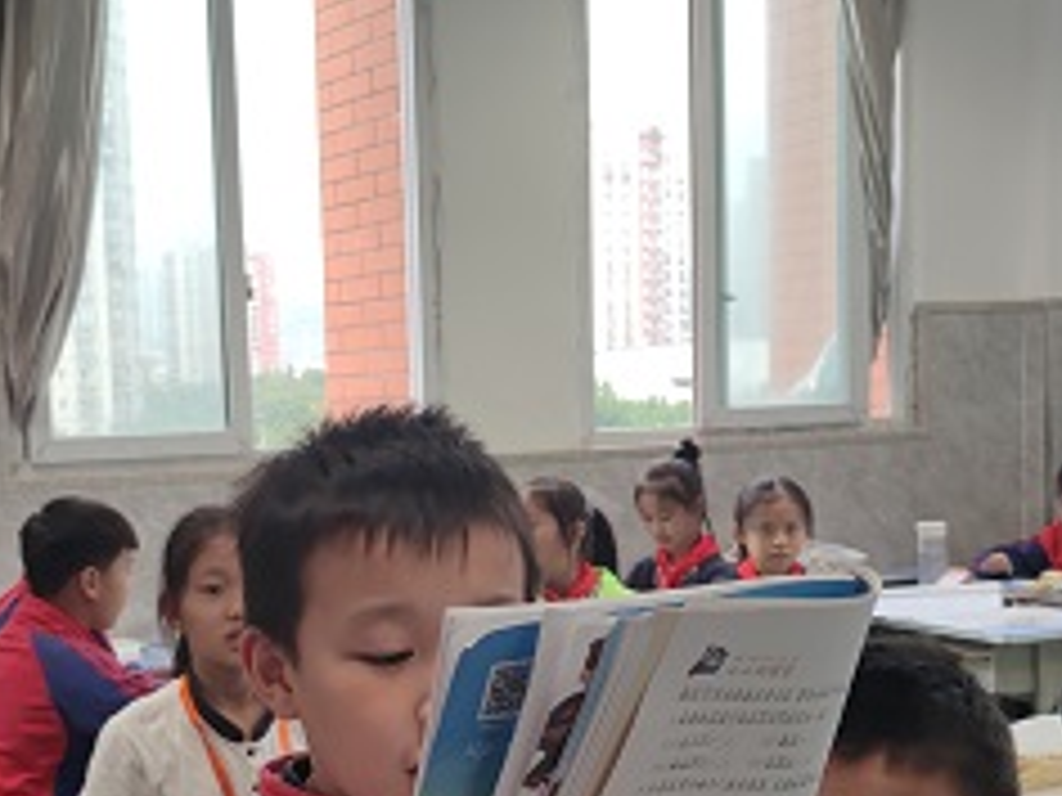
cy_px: 549
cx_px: 360
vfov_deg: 23.9
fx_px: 1871
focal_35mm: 61
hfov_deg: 31.5
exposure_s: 1/119
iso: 50
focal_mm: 6.72
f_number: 1.69
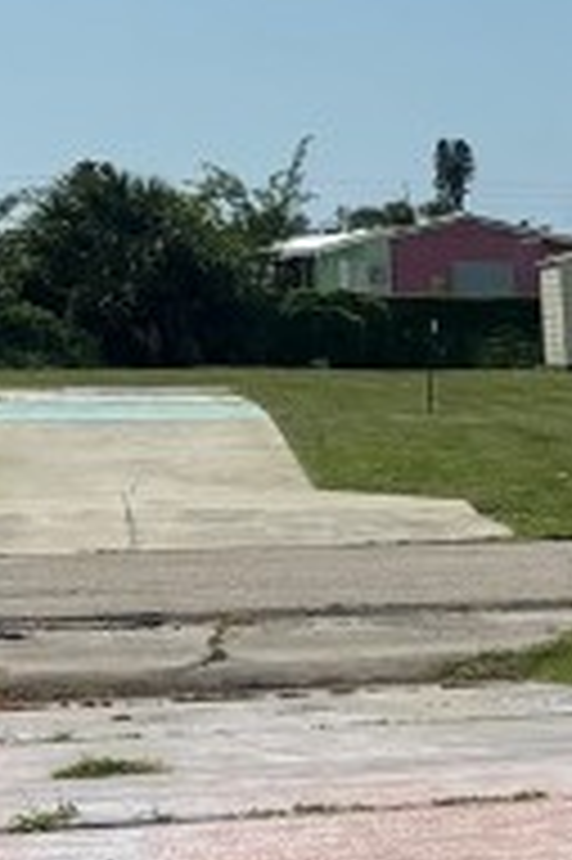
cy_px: 752
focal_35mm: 145
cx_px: 1635
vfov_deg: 14.0
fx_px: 3462
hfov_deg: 8.2
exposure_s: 1/6711
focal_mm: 5.96
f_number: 1.6
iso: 50
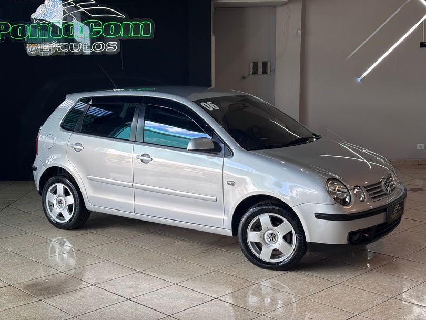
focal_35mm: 52
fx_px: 640
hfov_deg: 36.8
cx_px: 213
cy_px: 160
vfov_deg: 28.0
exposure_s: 1/121
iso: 32
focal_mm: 5.96
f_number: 1.6
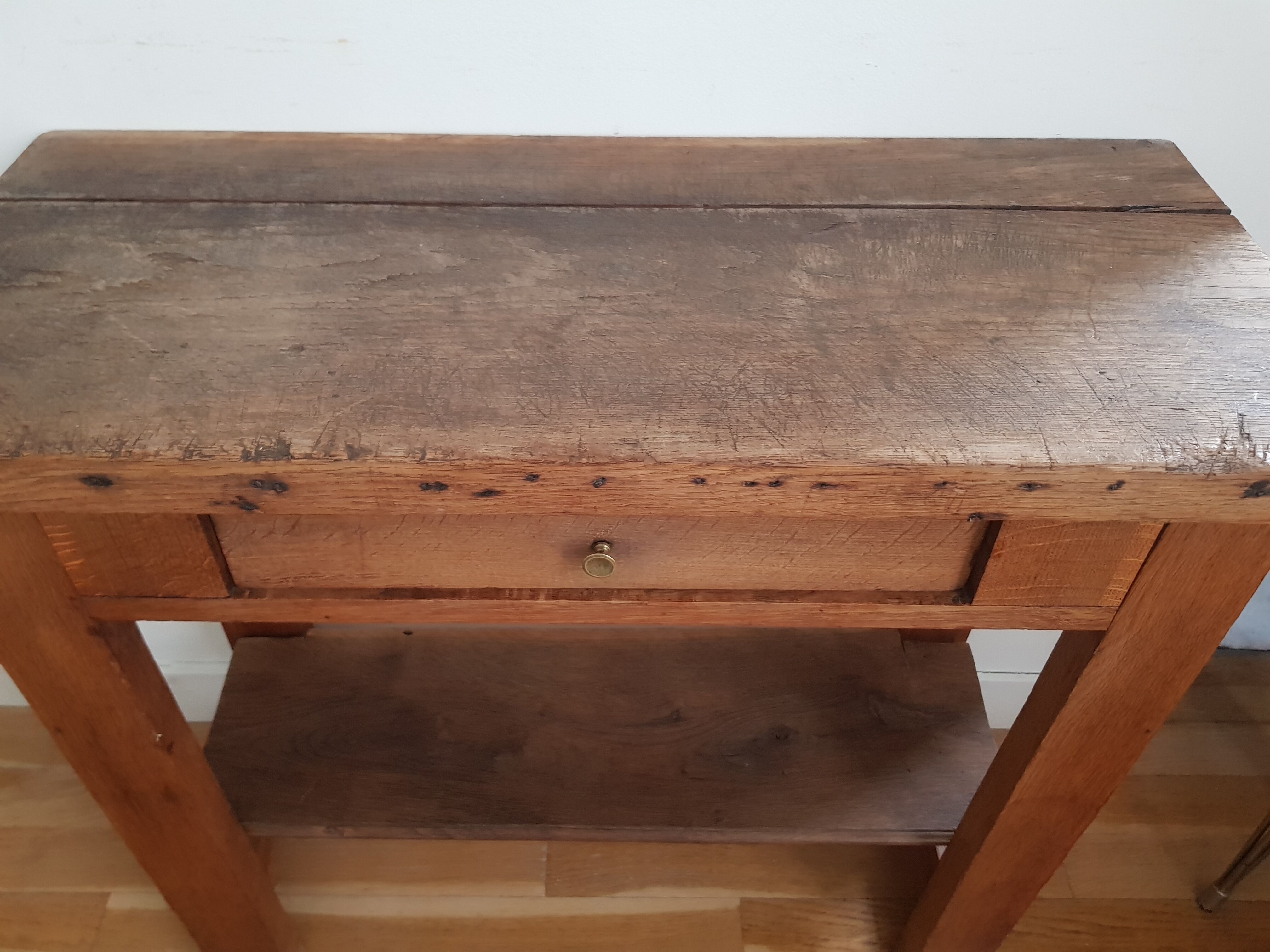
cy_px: 476
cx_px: 635
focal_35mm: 26
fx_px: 954
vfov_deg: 53.1
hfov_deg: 67.3
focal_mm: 4.2
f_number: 1.7
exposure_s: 1/20
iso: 200
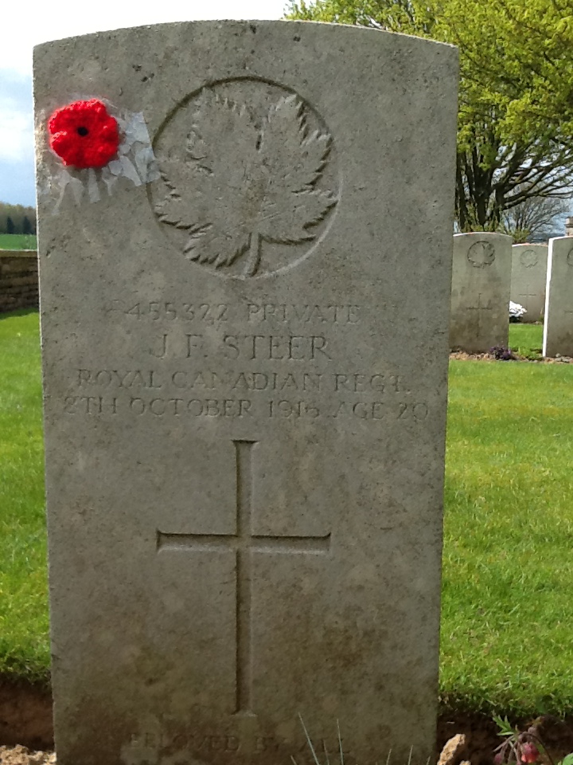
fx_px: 971
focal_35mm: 44
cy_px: 382
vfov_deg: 42.9
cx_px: 286
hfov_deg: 32.9
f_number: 2.4
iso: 40
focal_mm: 2.03
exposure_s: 1/955
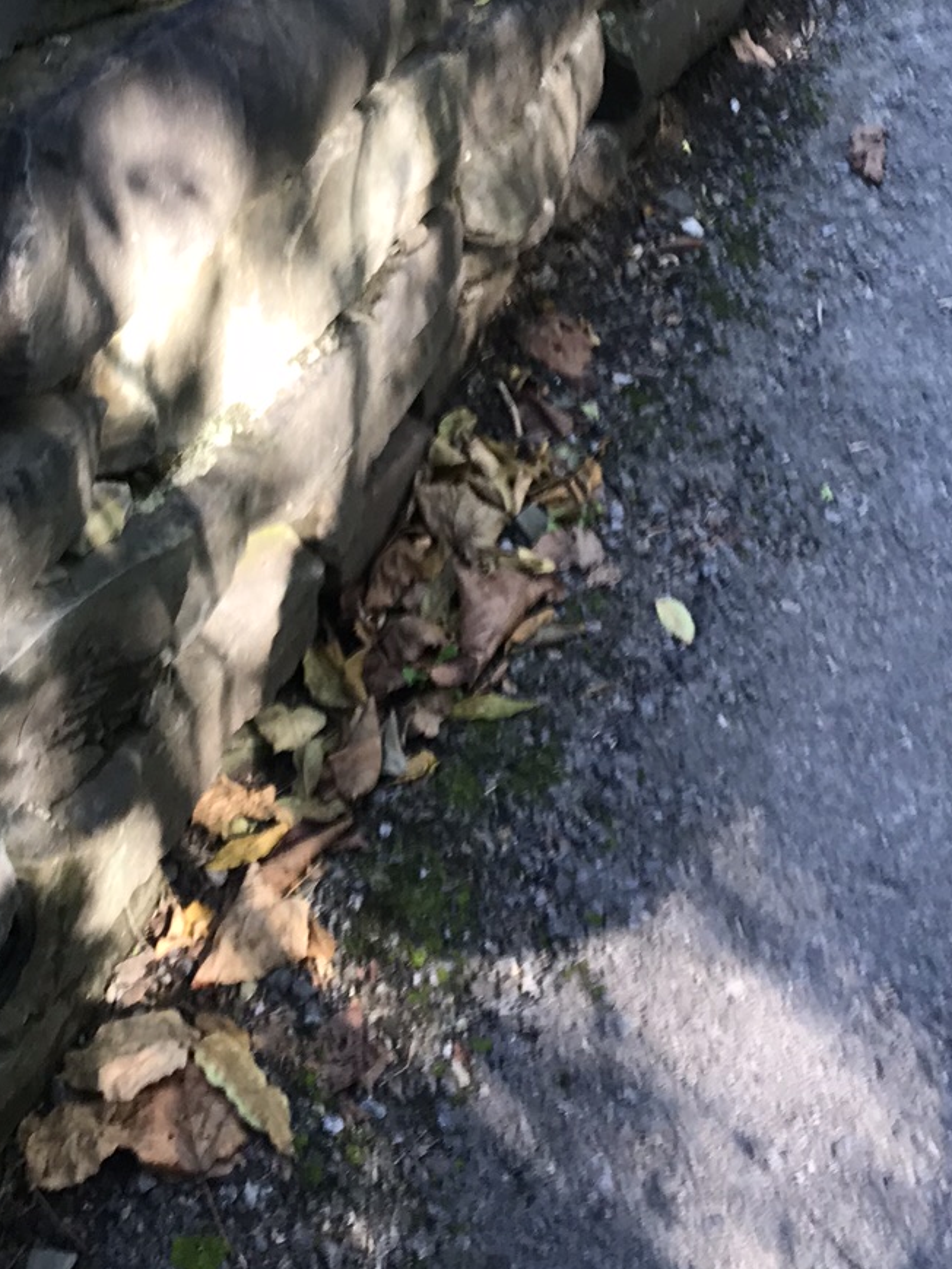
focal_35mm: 66
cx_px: 320
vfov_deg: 27.5
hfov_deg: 22.2
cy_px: -25
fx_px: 2420
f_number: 1.8
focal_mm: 3.99
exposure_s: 1/60
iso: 25
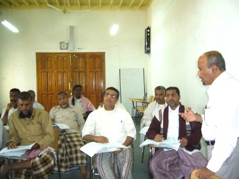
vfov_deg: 40.7
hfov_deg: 52.7
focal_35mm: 35
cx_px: 120
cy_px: 90
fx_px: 241
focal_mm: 5.8
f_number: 2.8
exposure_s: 1/30
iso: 250
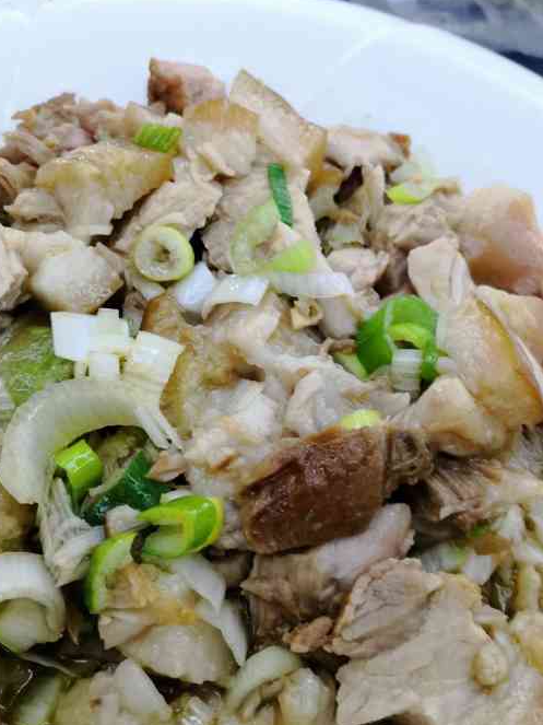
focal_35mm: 38
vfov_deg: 49.0
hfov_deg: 37.7
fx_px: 795
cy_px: 348
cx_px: 280
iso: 200
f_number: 1.8
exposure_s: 1/33.3
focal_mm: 3.95
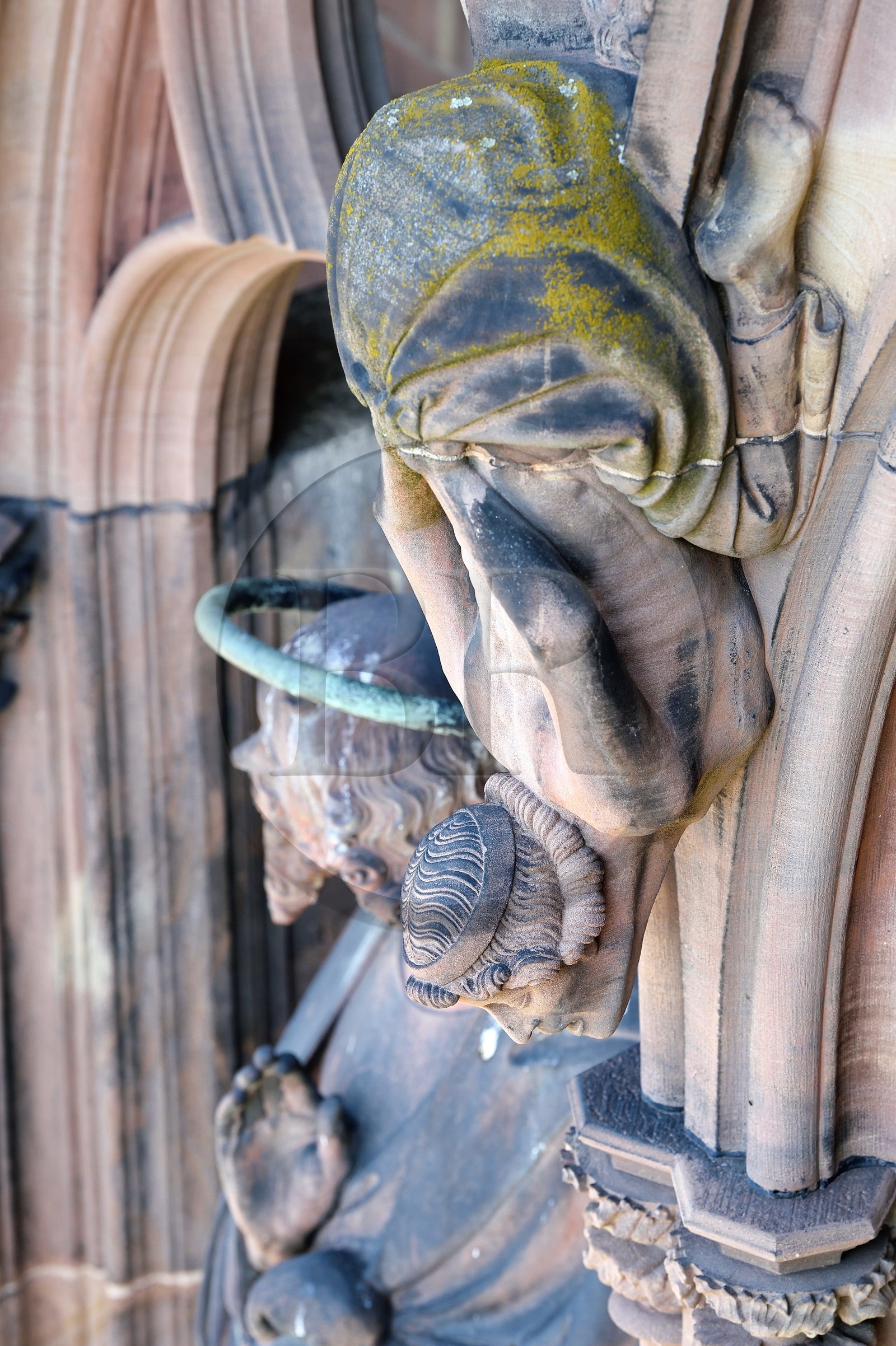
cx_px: 448
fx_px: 6727
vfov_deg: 11.4
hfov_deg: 7.6
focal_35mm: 180
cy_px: 673
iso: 400
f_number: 5.6
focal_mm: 180
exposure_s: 1/250
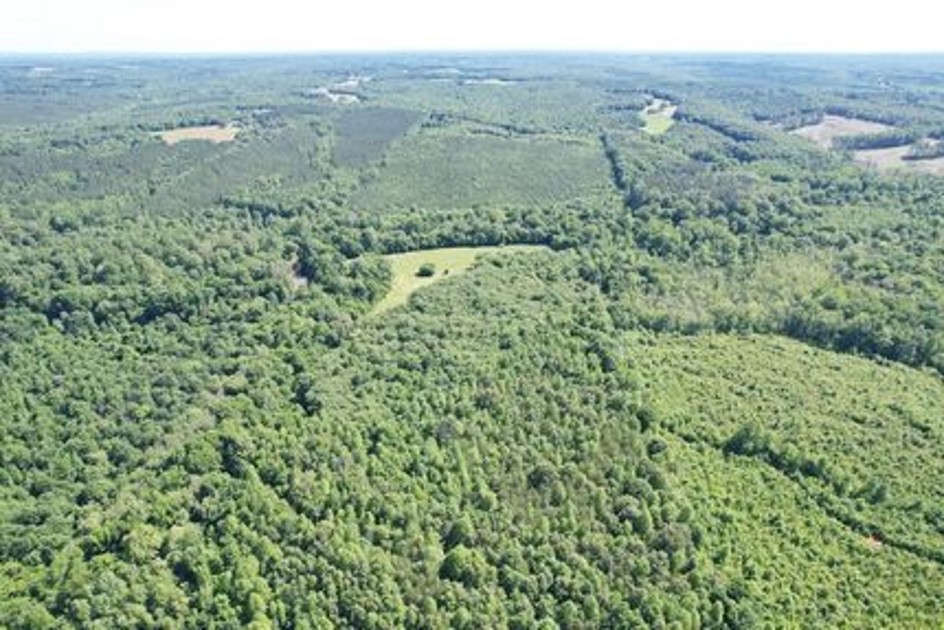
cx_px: 472
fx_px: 577
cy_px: 315
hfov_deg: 78.6
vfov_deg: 57.3
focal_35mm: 22
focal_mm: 8.38
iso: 200
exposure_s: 1/640
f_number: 2.8
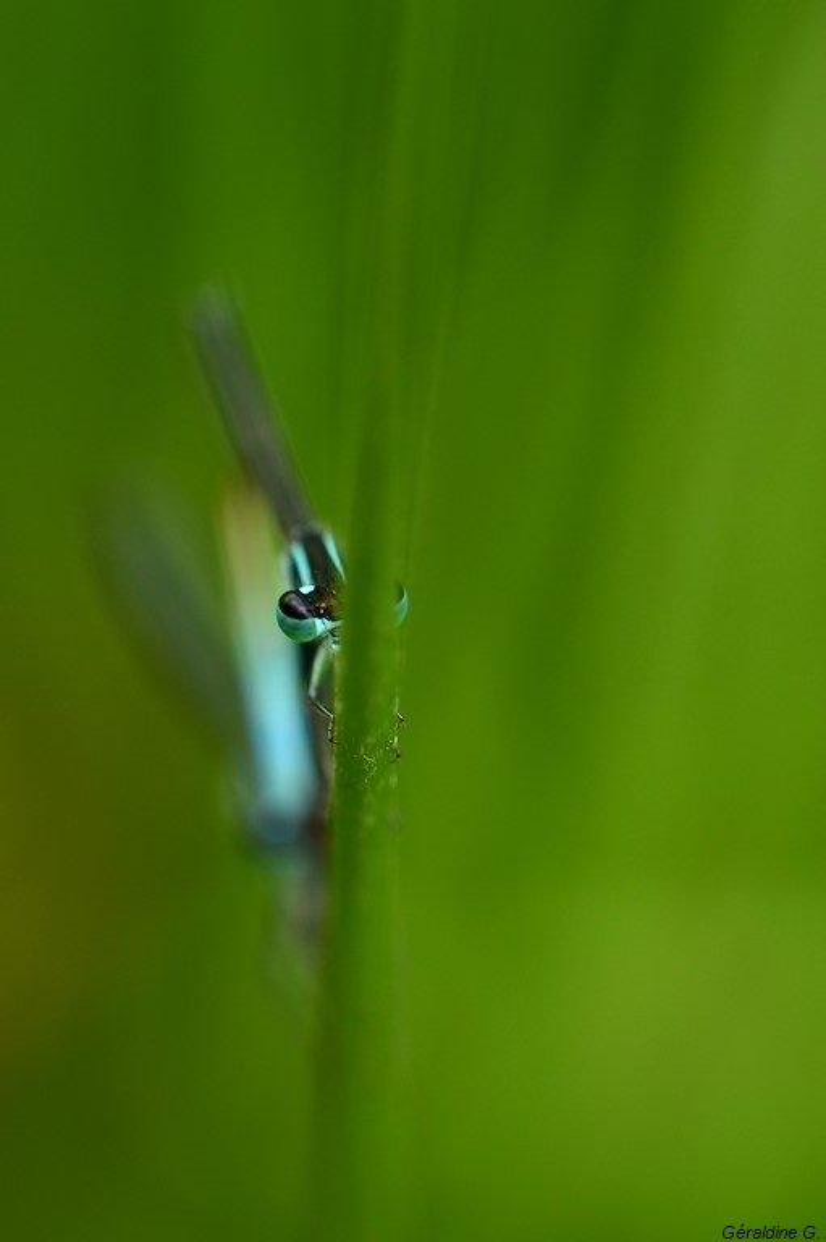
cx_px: 413
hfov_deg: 8.7
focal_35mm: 158
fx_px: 5428
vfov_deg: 13.0
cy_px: 621
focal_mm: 105
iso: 100
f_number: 5.6
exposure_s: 1/160
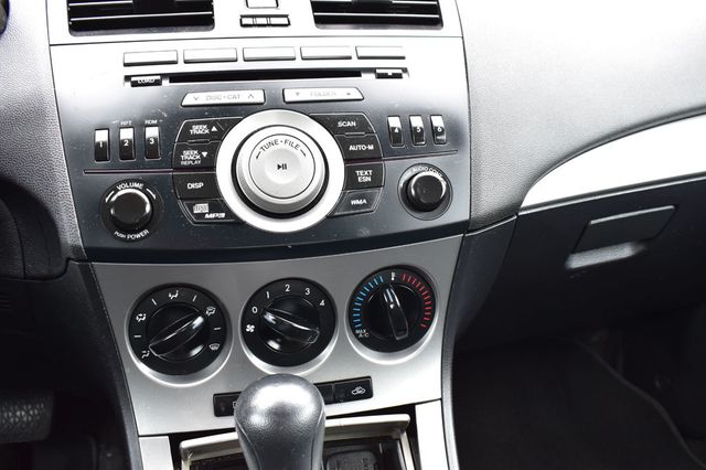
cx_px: 353
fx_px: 647
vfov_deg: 39.9
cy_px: 235
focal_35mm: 33
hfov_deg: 57.2
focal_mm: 22
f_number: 6.3
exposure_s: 1/15
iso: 450
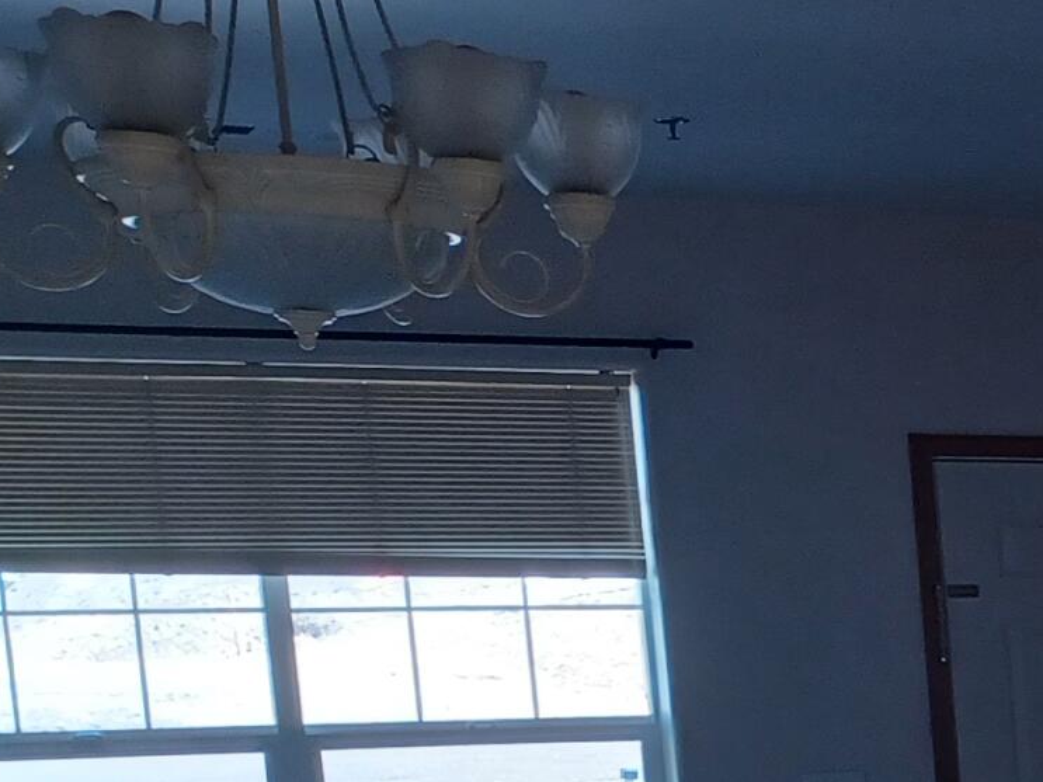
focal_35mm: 101
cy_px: 1164
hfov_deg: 16.9
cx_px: 1724
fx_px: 3043
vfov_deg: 13.8
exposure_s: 1/60
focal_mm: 4.6
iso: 250
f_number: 1.8
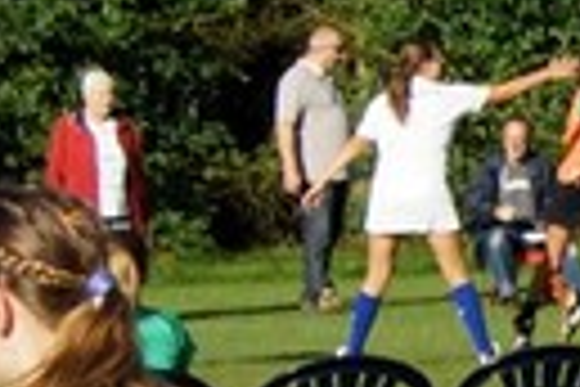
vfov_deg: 2.9
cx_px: 1340
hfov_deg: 4.3
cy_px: 446
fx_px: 7652
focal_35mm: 475
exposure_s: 1/500
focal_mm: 40
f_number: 5
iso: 100
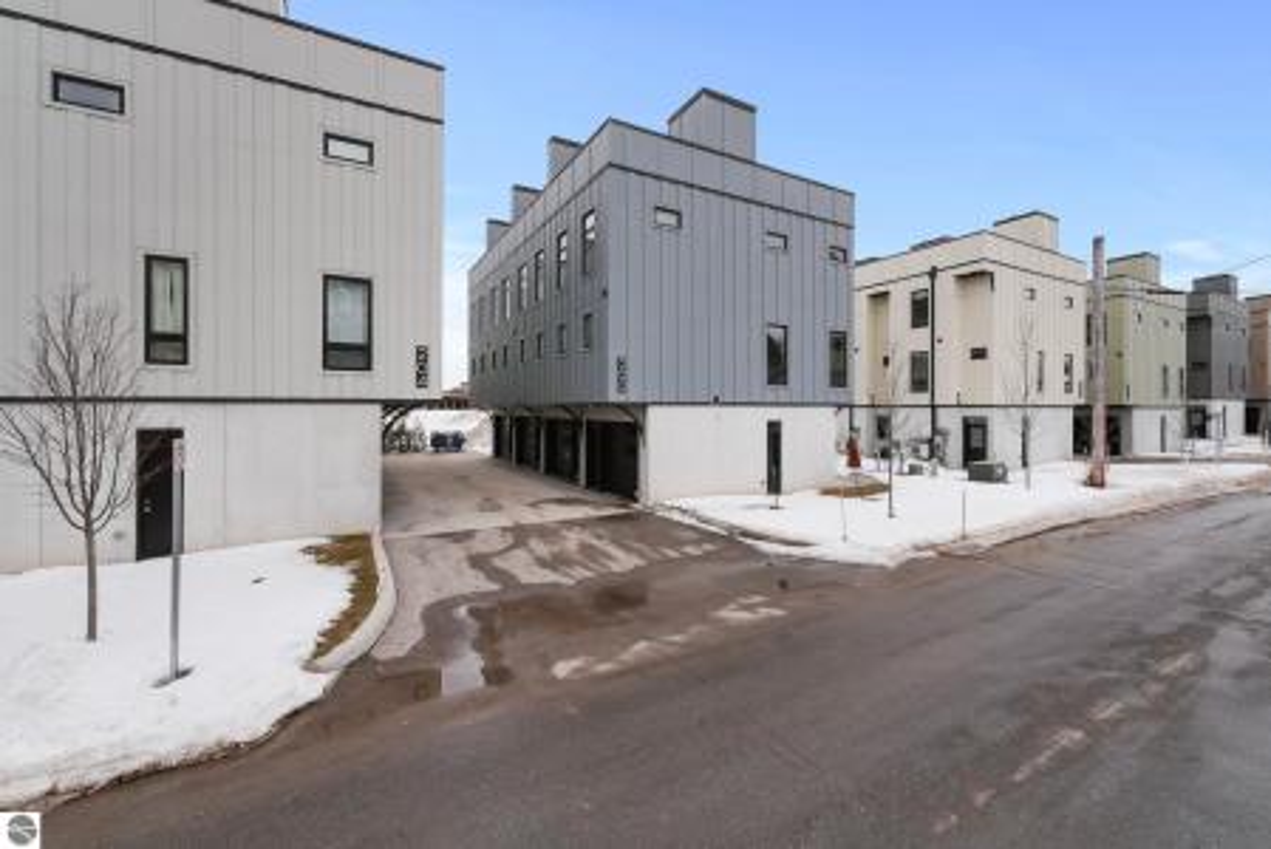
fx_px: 495
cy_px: 424
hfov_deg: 104.2
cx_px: 636
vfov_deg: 81.3
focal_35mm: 14
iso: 2000
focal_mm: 14
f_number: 18
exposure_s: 1/800
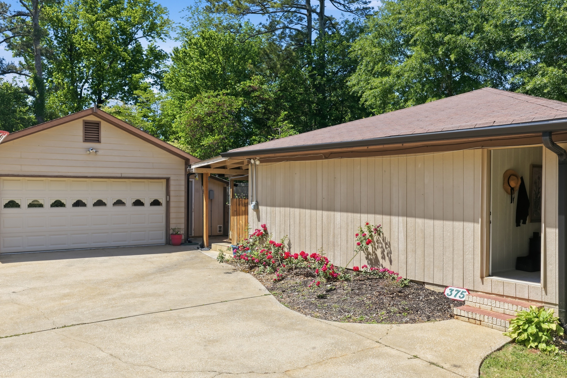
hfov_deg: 58.7
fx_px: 504
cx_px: 284
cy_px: 201
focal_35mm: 32
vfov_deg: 41.1
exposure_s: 1/1250
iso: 200
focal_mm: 14.4
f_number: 2.8
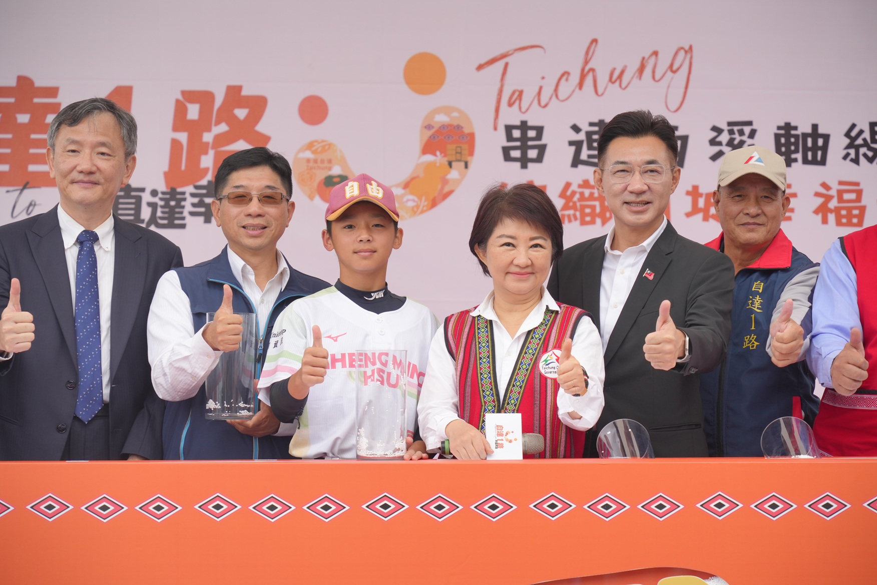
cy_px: 292
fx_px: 2899
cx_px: 438
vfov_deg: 11.5
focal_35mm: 119
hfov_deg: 17.2
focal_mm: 119
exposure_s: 1/500
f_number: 5.6
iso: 400
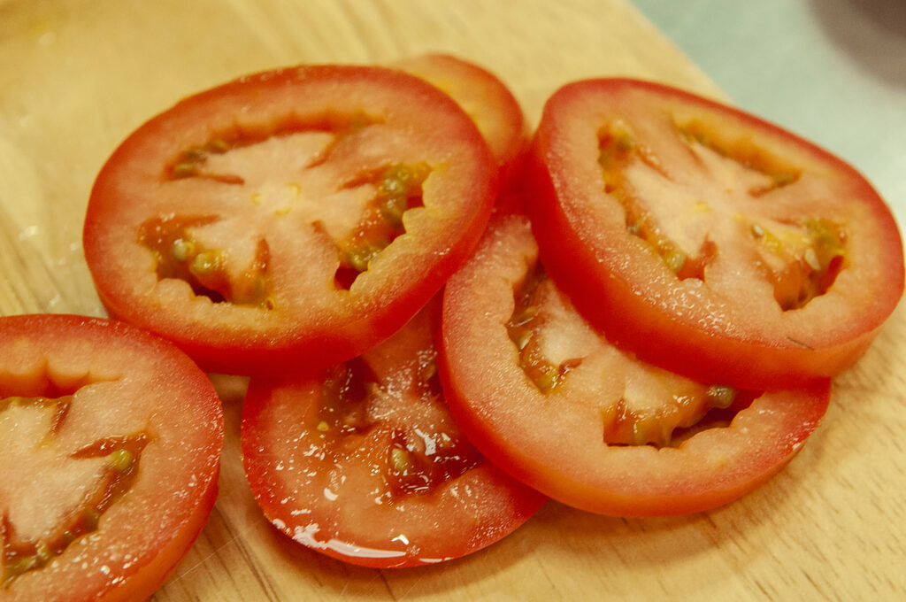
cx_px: 453
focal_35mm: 105
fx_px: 2639
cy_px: 301
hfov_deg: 19.5
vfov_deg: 13.0
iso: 1250
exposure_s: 1/80
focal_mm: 70
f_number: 8
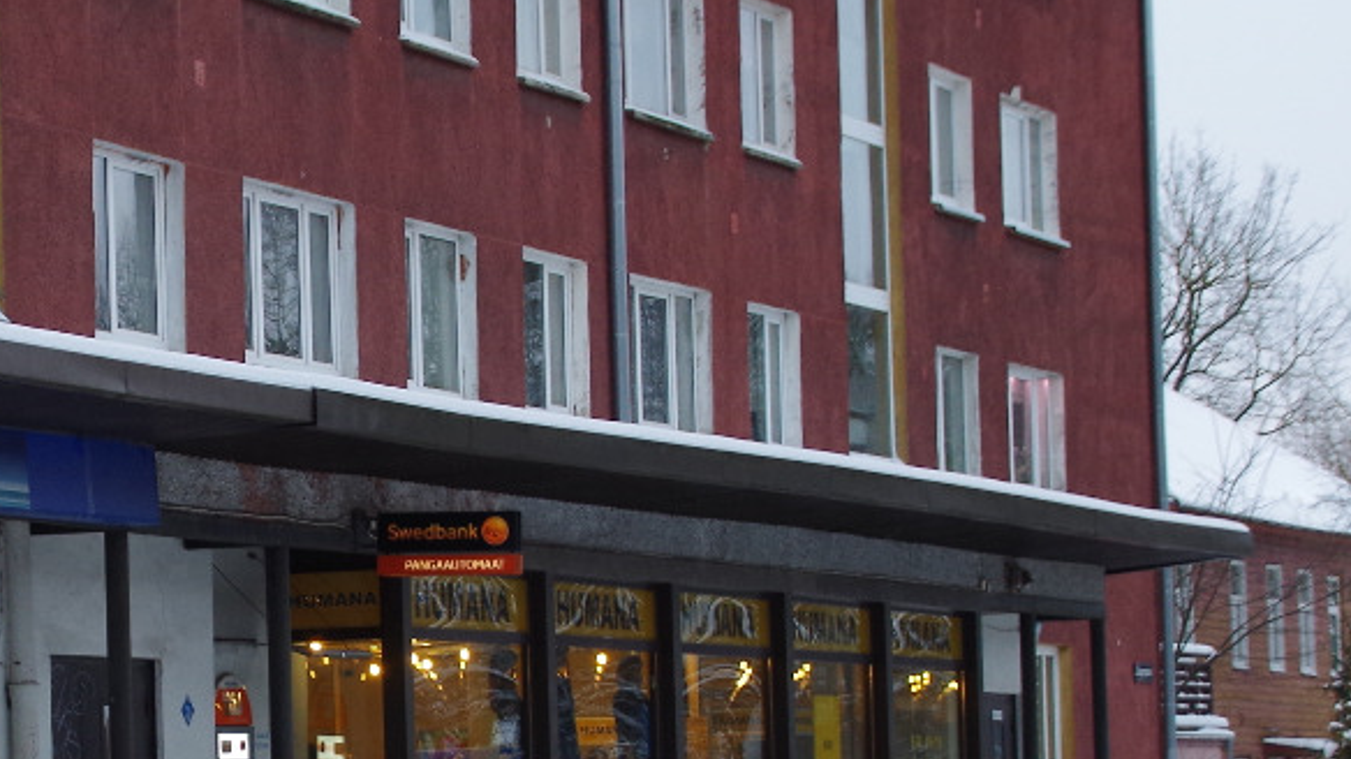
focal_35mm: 143
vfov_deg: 8.5
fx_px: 5121
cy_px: 583
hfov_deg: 14.8
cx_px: 74
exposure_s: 1/60
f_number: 6.3
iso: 400
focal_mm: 33
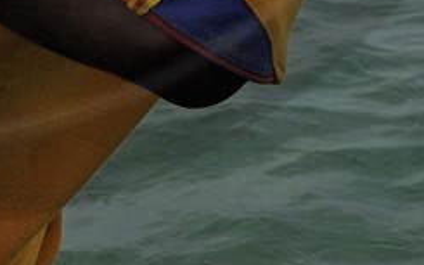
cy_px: -490
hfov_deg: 9.7
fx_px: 2461
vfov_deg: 5.8
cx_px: -128
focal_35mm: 213
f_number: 14
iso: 200
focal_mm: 32
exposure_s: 1/160
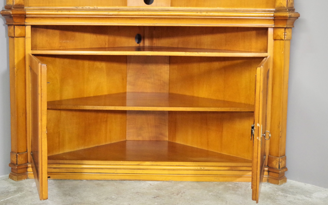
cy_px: 85
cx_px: 147
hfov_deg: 39.5
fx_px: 456
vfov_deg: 25.3
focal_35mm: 51
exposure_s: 1/60
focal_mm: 28.13
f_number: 4
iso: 6400
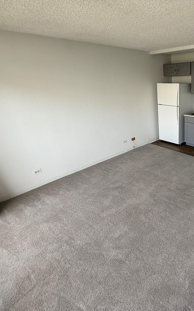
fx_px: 169
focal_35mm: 20
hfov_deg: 51.9
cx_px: 178
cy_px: 157
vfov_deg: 85.1
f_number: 2.2
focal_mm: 2.22
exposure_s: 1/113
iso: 50
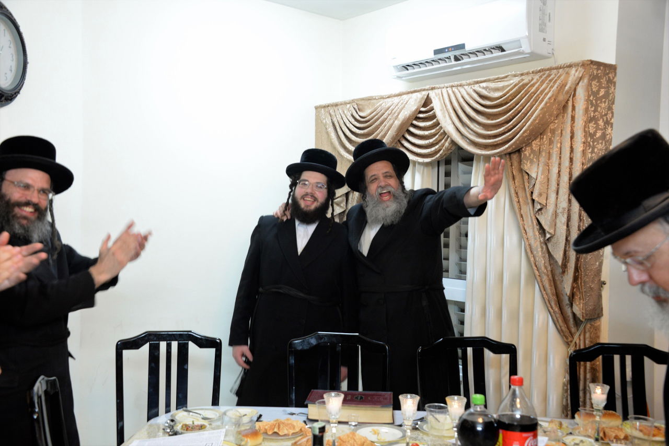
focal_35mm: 38
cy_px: 223
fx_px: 706
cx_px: 334
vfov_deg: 35.1
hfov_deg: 50.7
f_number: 5.6
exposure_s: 1/60
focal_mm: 38
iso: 2000
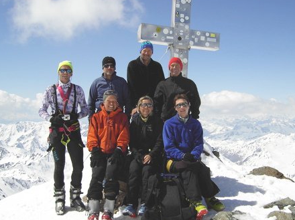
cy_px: 103
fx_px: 332
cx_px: 150
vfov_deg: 36.7
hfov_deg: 47.9
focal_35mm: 39
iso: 50
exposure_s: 1/500
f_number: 6.7
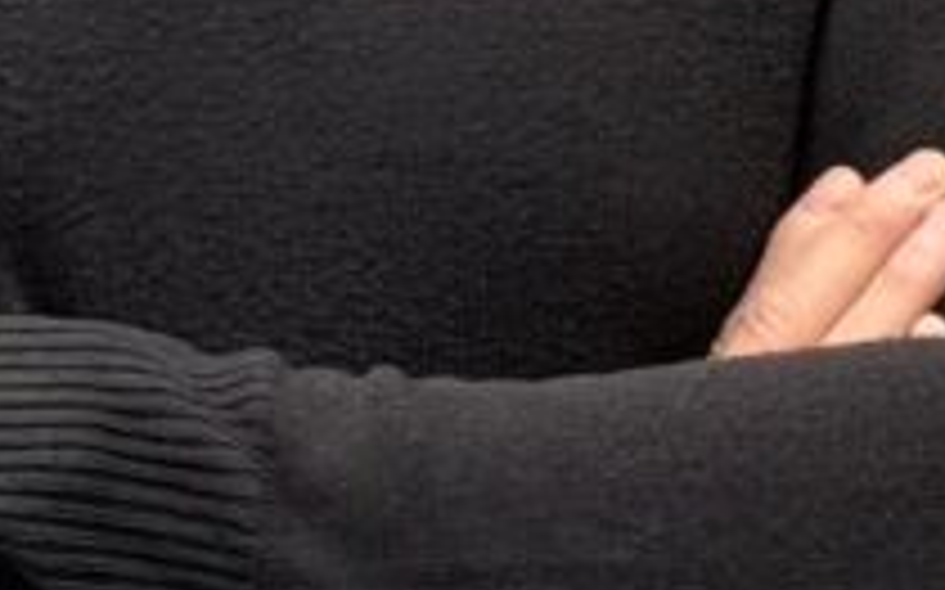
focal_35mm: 306
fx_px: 7877
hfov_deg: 6.8
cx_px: 1382
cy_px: -381
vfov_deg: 4.3
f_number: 1.78
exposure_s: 1/754
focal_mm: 6.76
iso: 100
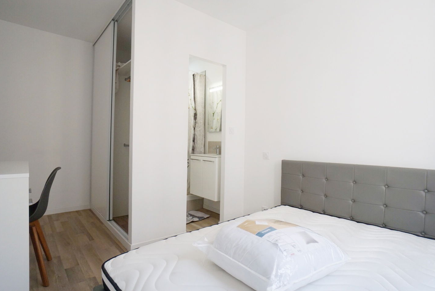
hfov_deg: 88.1
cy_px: 149
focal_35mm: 19
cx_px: 208
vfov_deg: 65.8
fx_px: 224
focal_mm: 11
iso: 400
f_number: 4
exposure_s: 1/160
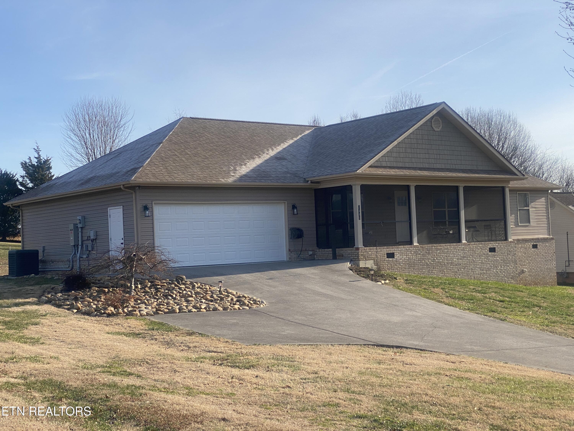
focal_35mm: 52
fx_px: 862
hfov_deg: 36.8
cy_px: 216
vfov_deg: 28.0
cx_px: 287
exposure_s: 1/1776
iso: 20
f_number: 2
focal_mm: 6
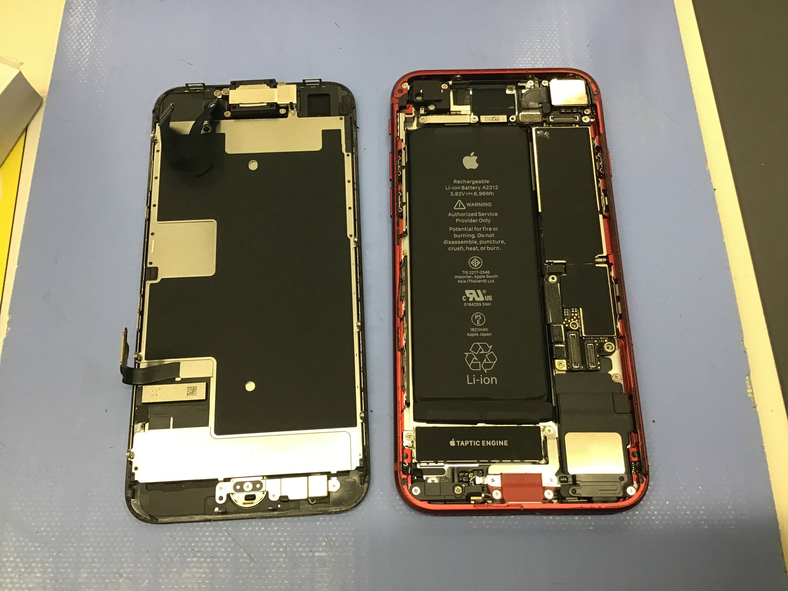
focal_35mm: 31
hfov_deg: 58.4
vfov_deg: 45.4
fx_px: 706
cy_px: 296
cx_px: 394
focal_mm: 3.3
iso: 32
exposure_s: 1/30
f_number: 2.4
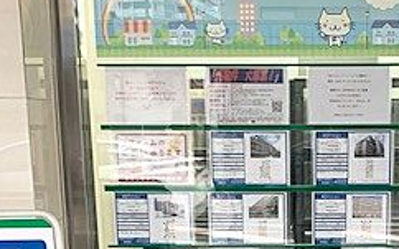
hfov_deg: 27.7
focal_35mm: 73
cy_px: 320
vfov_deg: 16.8
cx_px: 318
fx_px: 793
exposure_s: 1/121
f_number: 1.8
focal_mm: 4.25
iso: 50
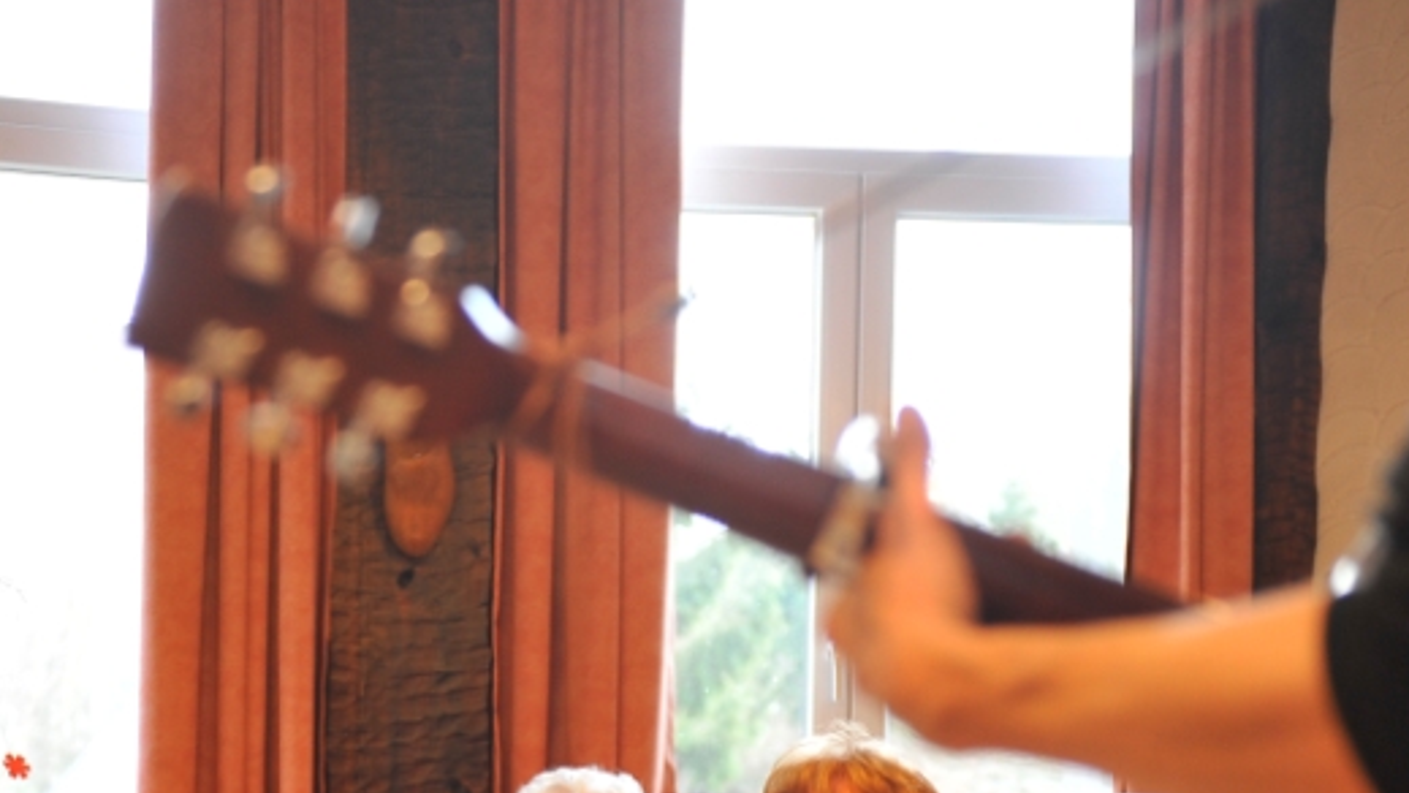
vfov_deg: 12.7
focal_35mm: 93
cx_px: 565
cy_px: 911
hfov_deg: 22.9
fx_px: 3475
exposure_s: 1/80
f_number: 2.8
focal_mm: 45
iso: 640
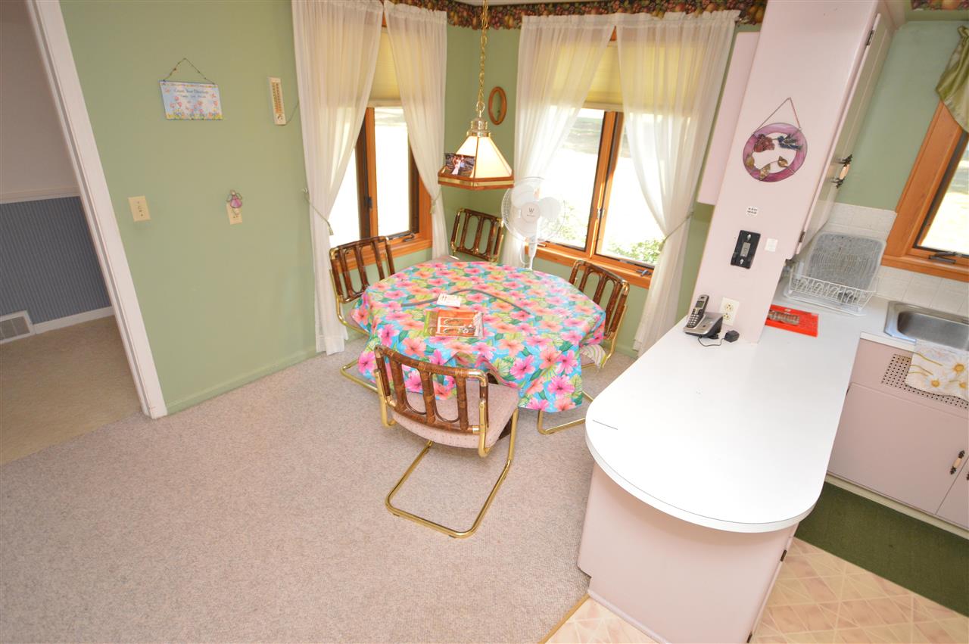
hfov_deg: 90.1
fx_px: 484
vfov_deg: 67.3
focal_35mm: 18
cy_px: 322
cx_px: 484
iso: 800
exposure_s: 1/60
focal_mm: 12
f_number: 4.5
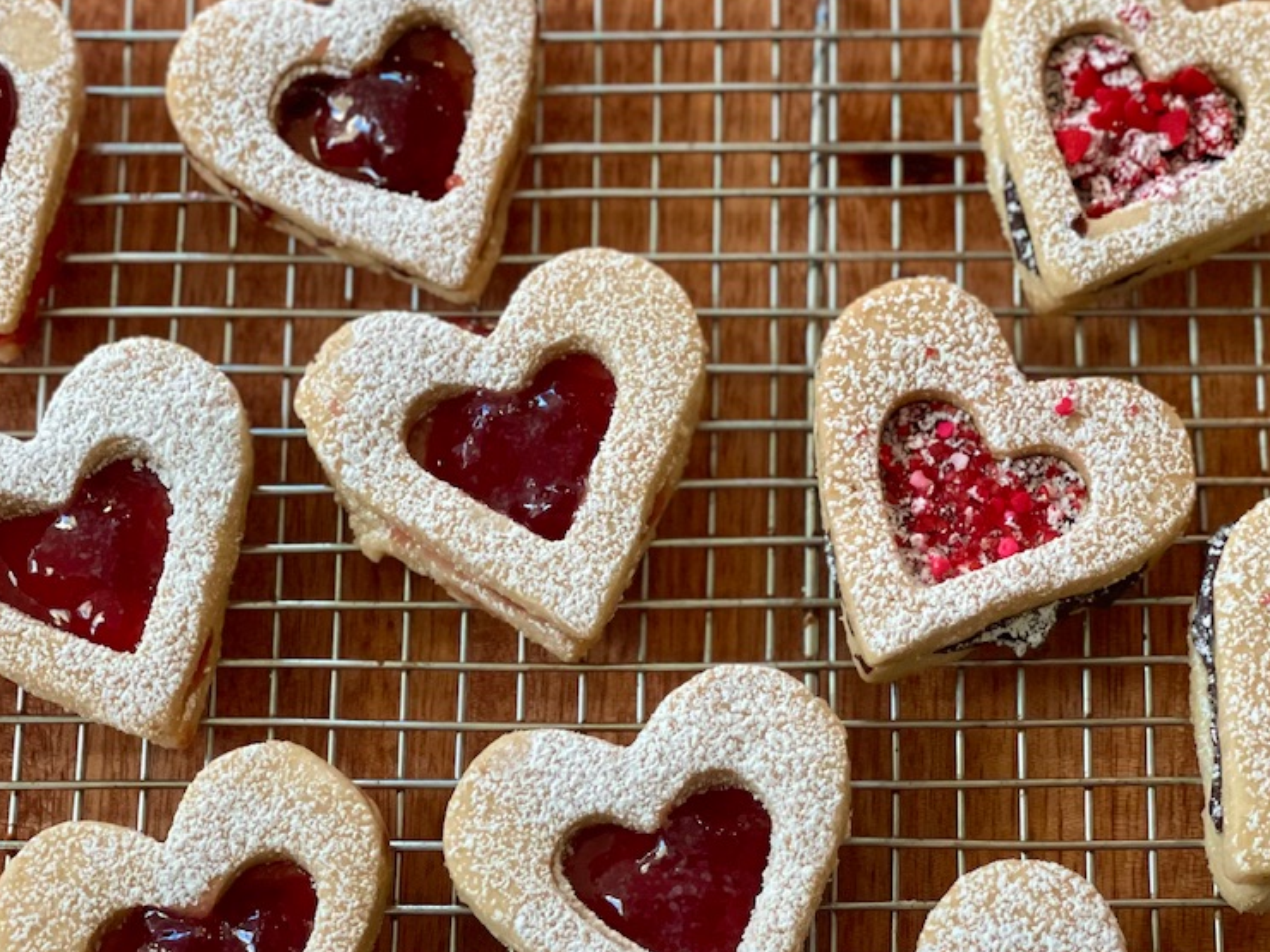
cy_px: 559
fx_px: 3302
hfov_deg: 21.7
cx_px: 753
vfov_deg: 16.4
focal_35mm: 90
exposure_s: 1/60
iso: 160
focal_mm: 6
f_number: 2
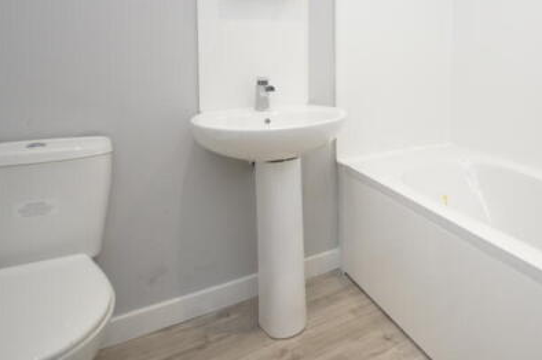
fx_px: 376
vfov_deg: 48.6
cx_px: 403
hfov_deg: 67.3
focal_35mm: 25
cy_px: 77
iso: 500
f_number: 4
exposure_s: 1/60
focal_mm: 10
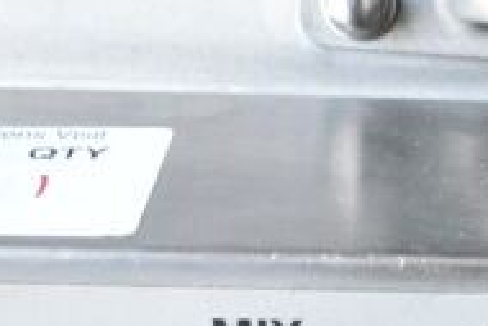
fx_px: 1831
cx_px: 729
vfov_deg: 9.9
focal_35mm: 135
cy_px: 495
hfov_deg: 14.2
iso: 6400
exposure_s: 1/400
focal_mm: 28
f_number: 6.3
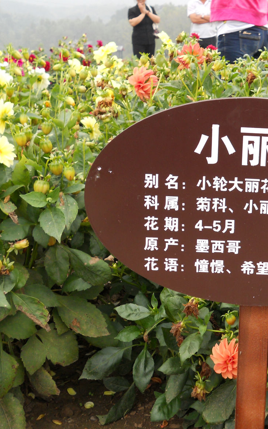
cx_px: 265
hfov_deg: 22.7
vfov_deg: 36.9
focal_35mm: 55
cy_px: 217
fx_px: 643
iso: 80
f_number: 3.9
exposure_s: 1/80
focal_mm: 6.9
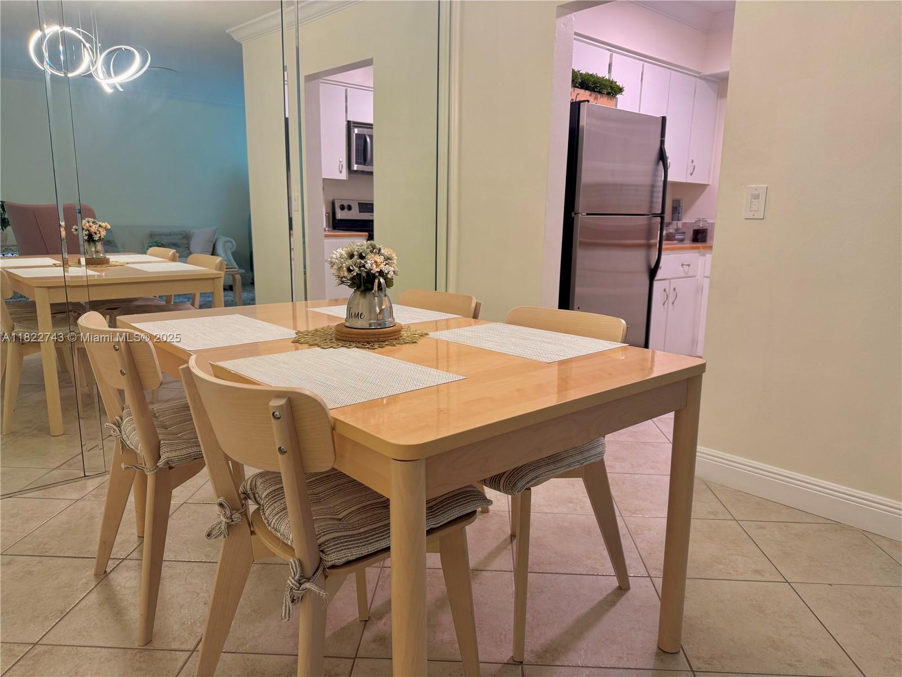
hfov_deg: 71.6
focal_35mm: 24
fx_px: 625
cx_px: 451
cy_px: 338
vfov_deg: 56.8
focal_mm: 6.76
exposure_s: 1/60
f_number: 1.78
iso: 125
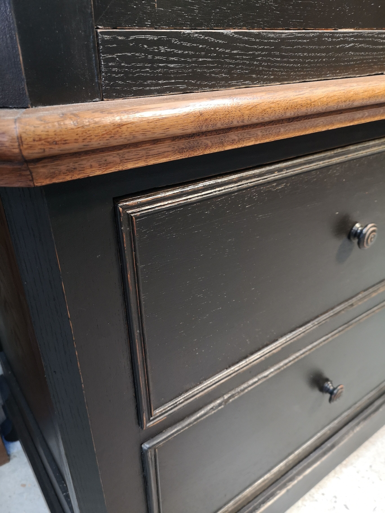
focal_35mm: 27
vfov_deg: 65.3
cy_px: 256
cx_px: 192
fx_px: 400
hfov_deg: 51.4
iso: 320
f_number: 1.8
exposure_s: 1/33.3
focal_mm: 3.95
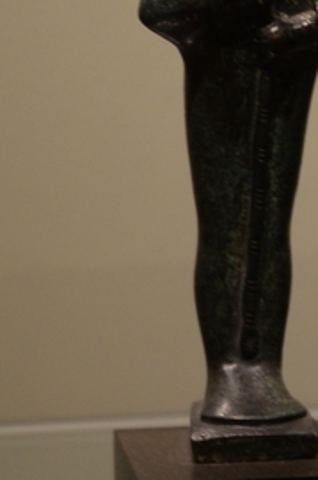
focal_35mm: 258
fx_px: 3431
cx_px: 279
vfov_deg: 8.0
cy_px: 208
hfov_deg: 5.3
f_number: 5.3
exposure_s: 1/30
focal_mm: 70
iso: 1000
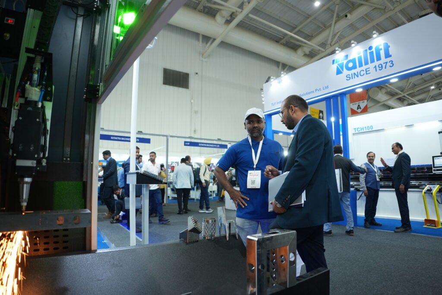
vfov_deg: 62.0
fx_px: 246
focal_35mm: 20
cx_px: 221
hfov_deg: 83.9
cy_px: 148
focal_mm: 20
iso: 400
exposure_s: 1/100
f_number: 2.8
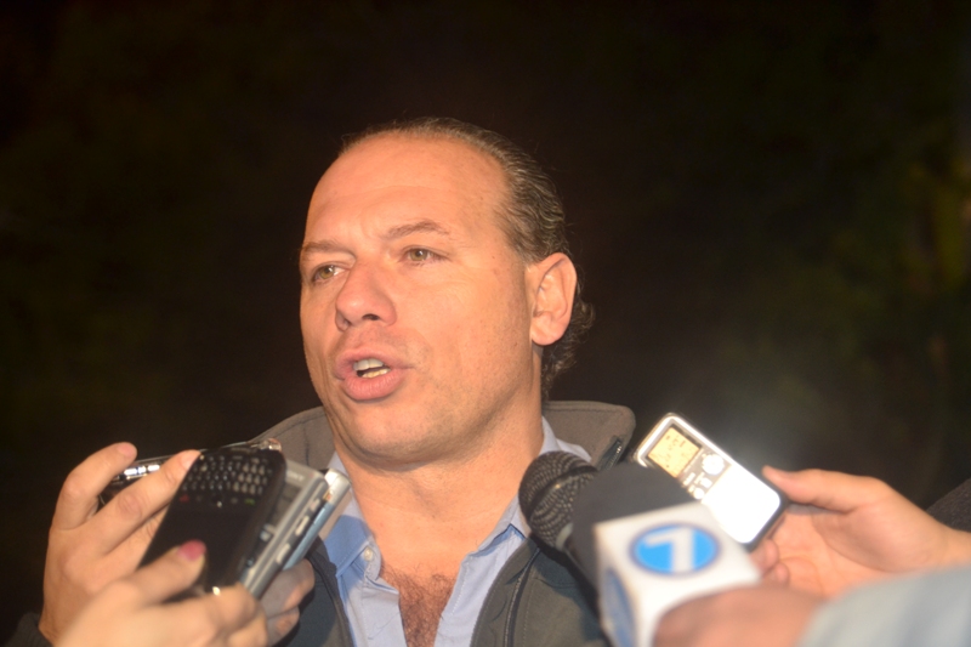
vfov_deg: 18.2
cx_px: 486
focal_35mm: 75
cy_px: 324
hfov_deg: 27.0
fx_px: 2022
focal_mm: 50
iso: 800
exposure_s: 1/60
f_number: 2.8
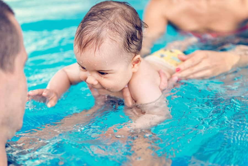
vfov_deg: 19.5
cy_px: 83
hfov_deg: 28.8
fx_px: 482
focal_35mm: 70
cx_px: 124
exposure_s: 1/200
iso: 400
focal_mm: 70
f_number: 3.2
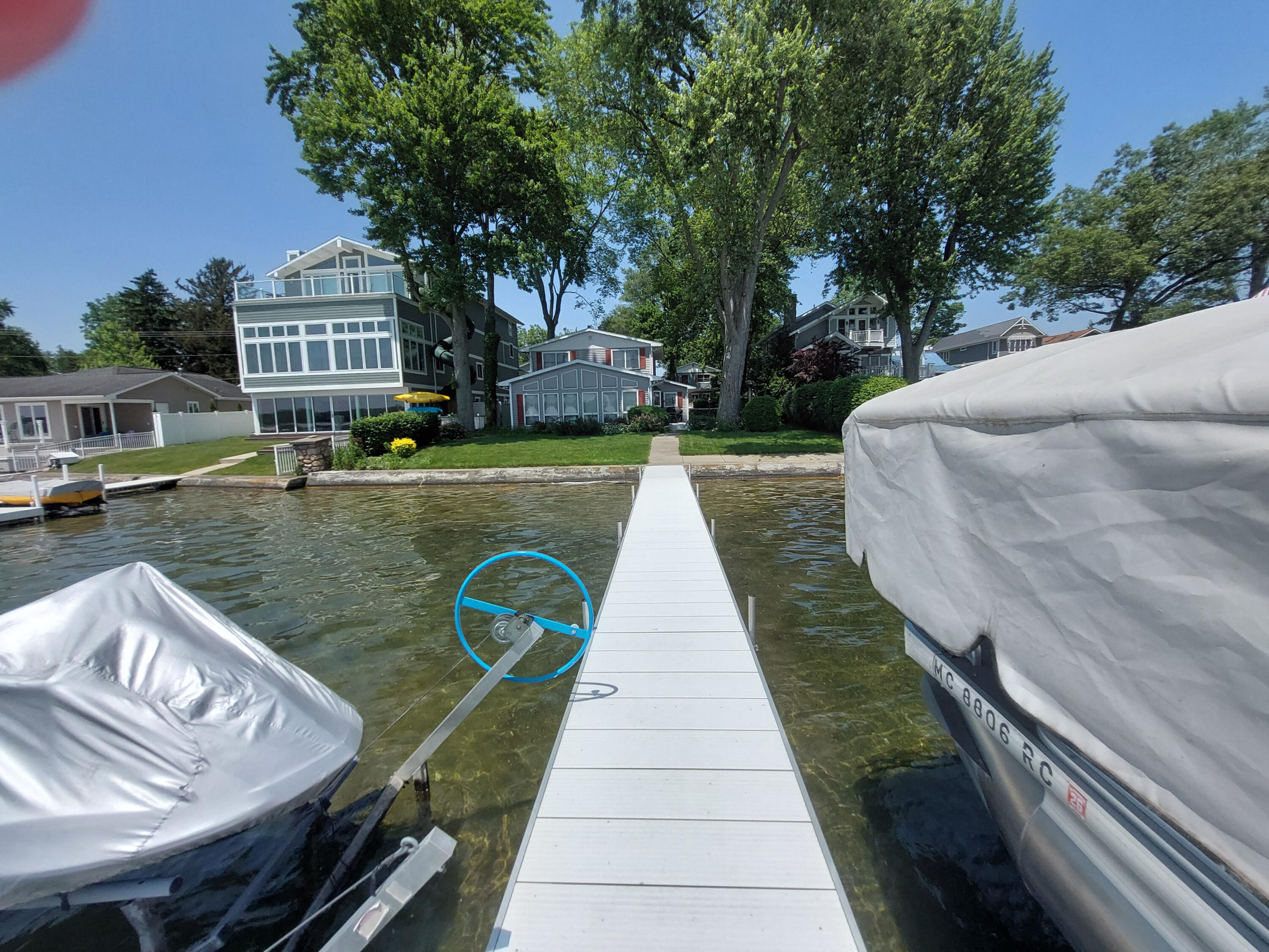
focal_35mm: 13
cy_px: 476
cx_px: 634
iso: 50
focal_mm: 1.74
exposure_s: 1/2589
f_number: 2.2
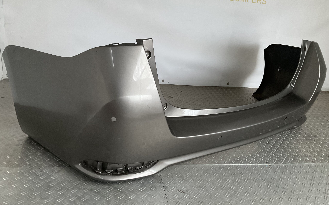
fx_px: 278
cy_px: 105
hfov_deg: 61.2
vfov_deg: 40.6
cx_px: 165
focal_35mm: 31
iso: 250
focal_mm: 3
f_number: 1.8
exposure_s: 1/40
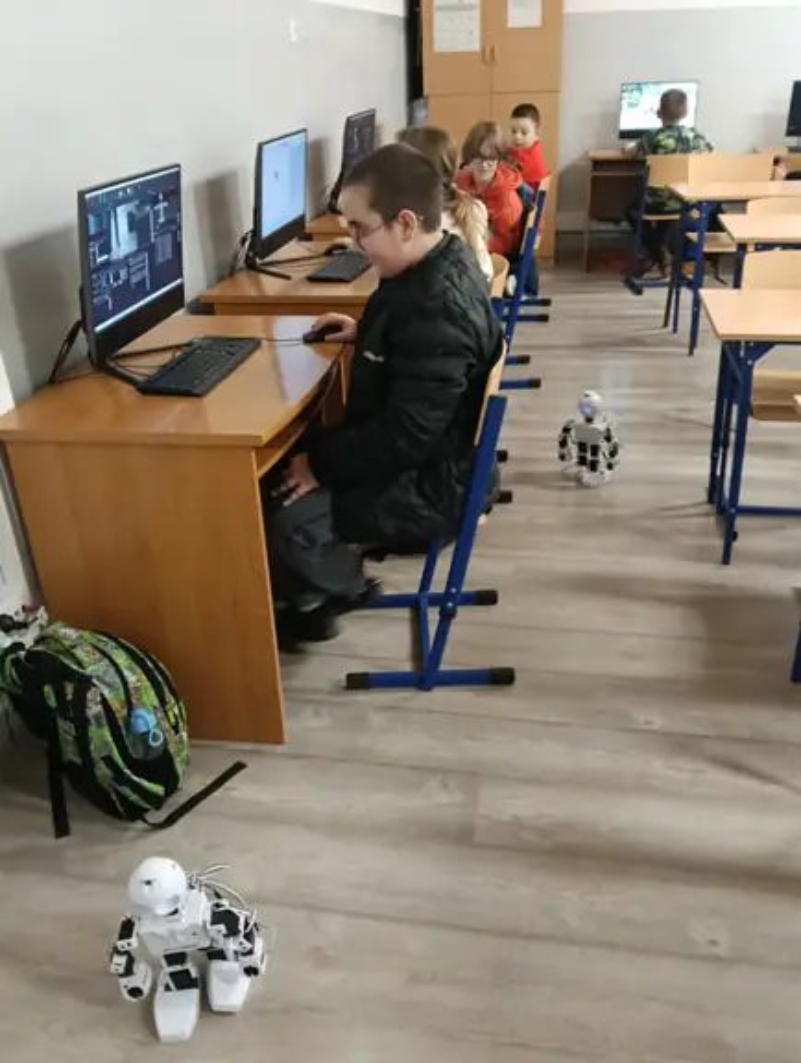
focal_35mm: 27
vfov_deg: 65.2
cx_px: 400
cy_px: 532
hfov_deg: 51.5
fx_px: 831
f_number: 1.8
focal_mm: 3.98
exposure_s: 1/33.3
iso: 640
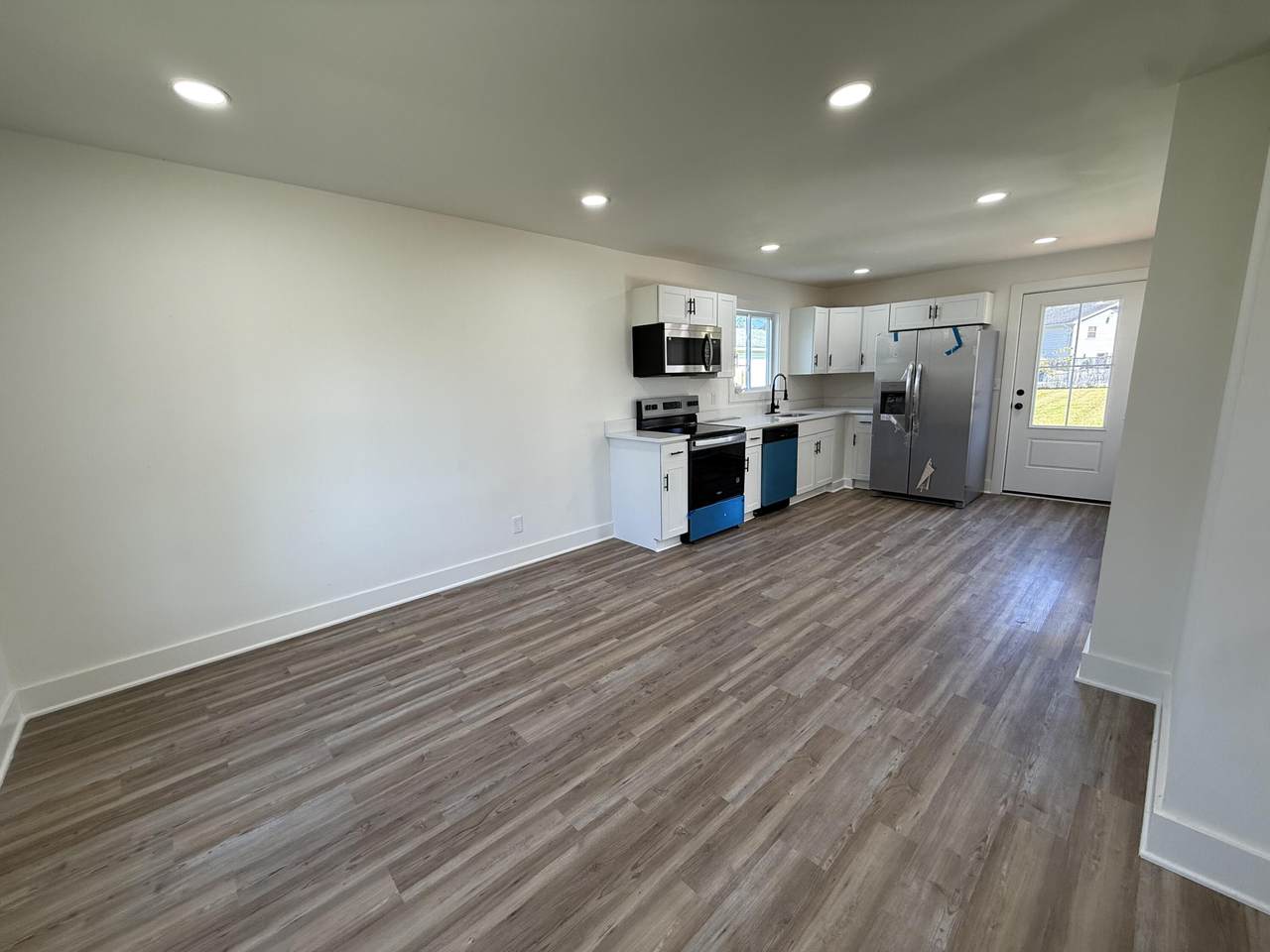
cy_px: 476
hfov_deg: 102.1
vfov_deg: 85.7
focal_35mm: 14
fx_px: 514
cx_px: 635
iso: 100
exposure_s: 1/120
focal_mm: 2.22
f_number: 2.2
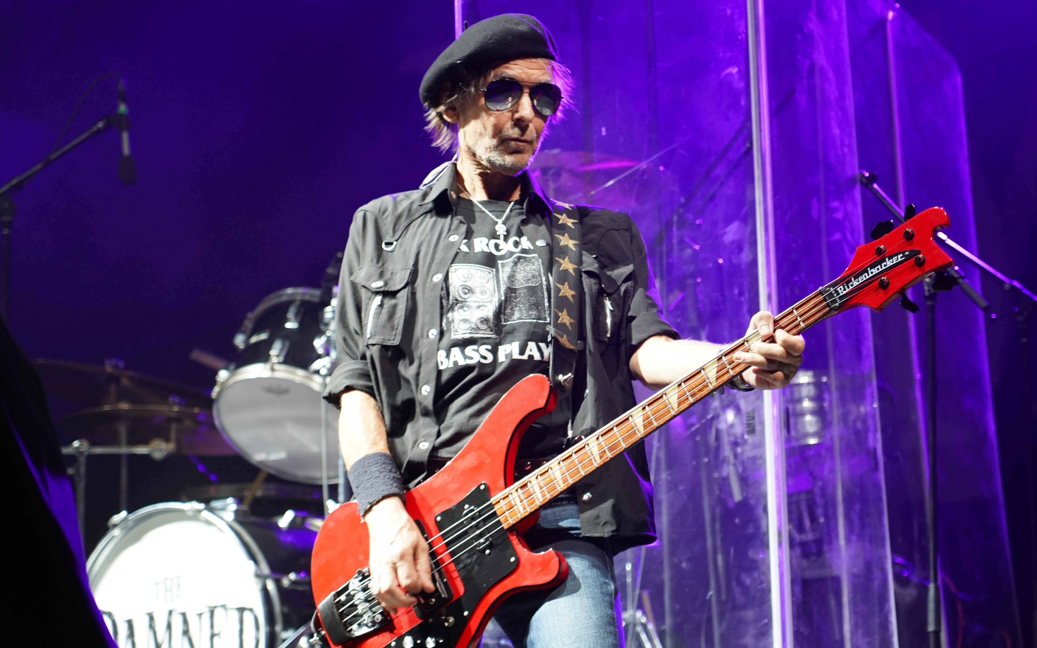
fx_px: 3052
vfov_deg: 12.1
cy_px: 306
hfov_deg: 19.3
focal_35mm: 108
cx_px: 520
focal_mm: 105
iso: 3200
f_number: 4
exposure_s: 1/160
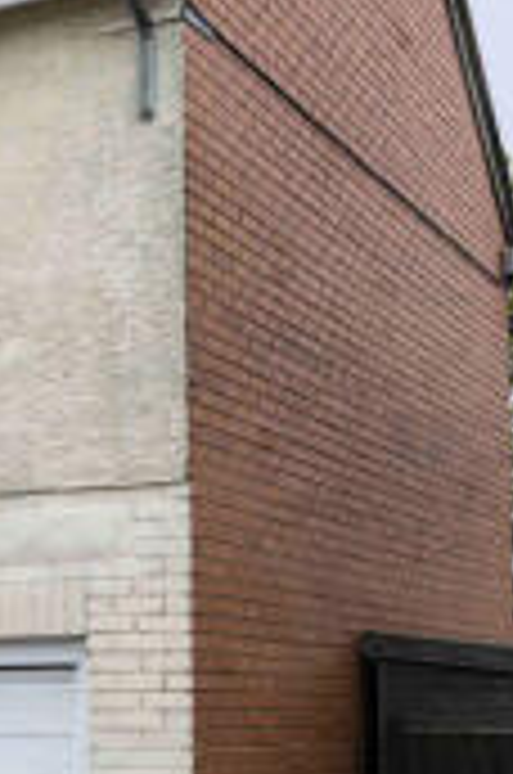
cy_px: 443
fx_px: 1781
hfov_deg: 14.2
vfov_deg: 24.5
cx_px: -452
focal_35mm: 83
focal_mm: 30
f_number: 9
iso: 64
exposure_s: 1/60
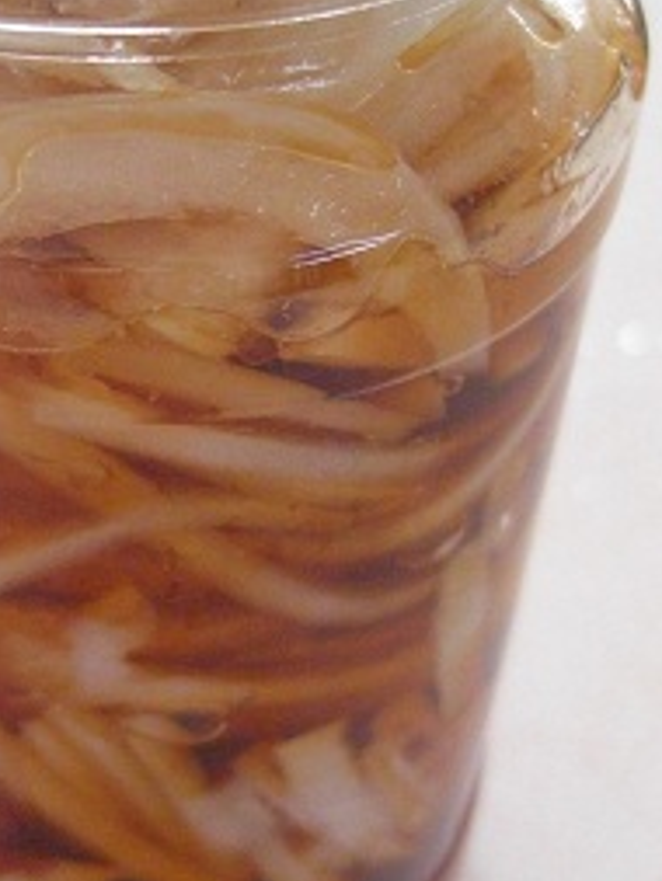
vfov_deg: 27.0
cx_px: 63
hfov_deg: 20.1
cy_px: 519
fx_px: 1834
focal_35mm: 72
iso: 800
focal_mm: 7.9
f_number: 2.8
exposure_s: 1/50
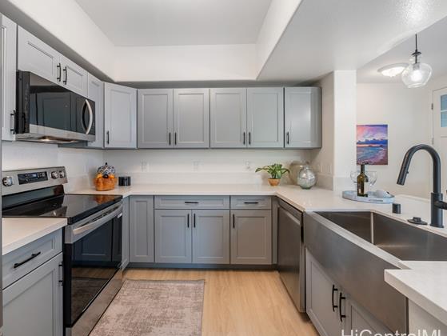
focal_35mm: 16
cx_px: 204
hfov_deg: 94.2
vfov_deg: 78.0
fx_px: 207
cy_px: 153
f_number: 4
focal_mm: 7
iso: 200
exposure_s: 1/200
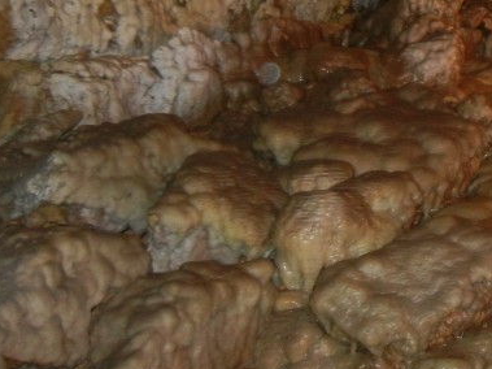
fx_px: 1151
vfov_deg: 17.6
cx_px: 619
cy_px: -42
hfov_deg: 22.0
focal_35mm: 81
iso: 400
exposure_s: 1/30
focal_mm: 5.4
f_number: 3.5
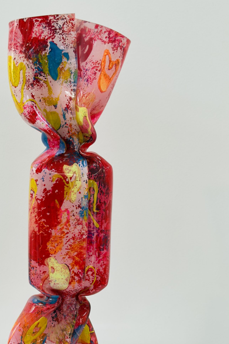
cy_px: 221
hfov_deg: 20.5
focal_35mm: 66
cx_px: 60
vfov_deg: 30.4
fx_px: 630
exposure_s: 1/175
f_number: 1.78
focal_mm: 6.76
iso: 50
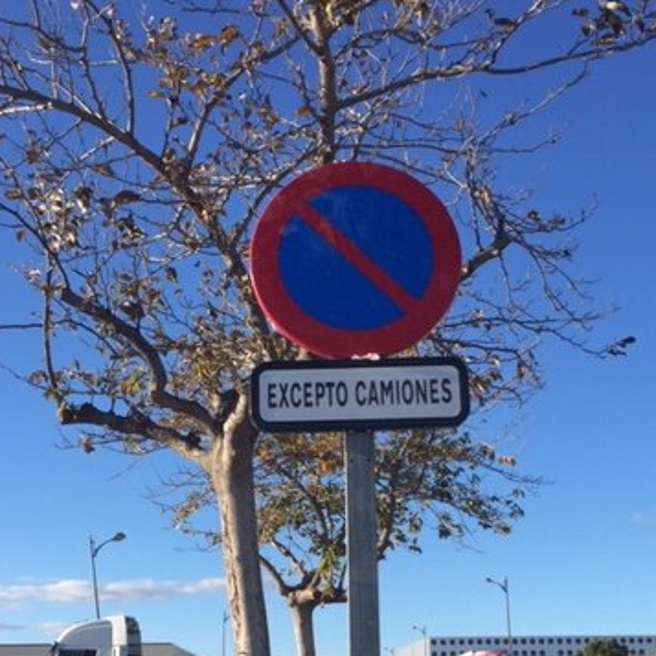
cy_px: 454
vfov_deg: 36.3
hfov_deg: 36.8
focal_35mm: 46
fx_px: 986
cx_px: 334
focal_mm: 4.15
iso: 32
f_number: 2.2
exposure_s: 1/1522
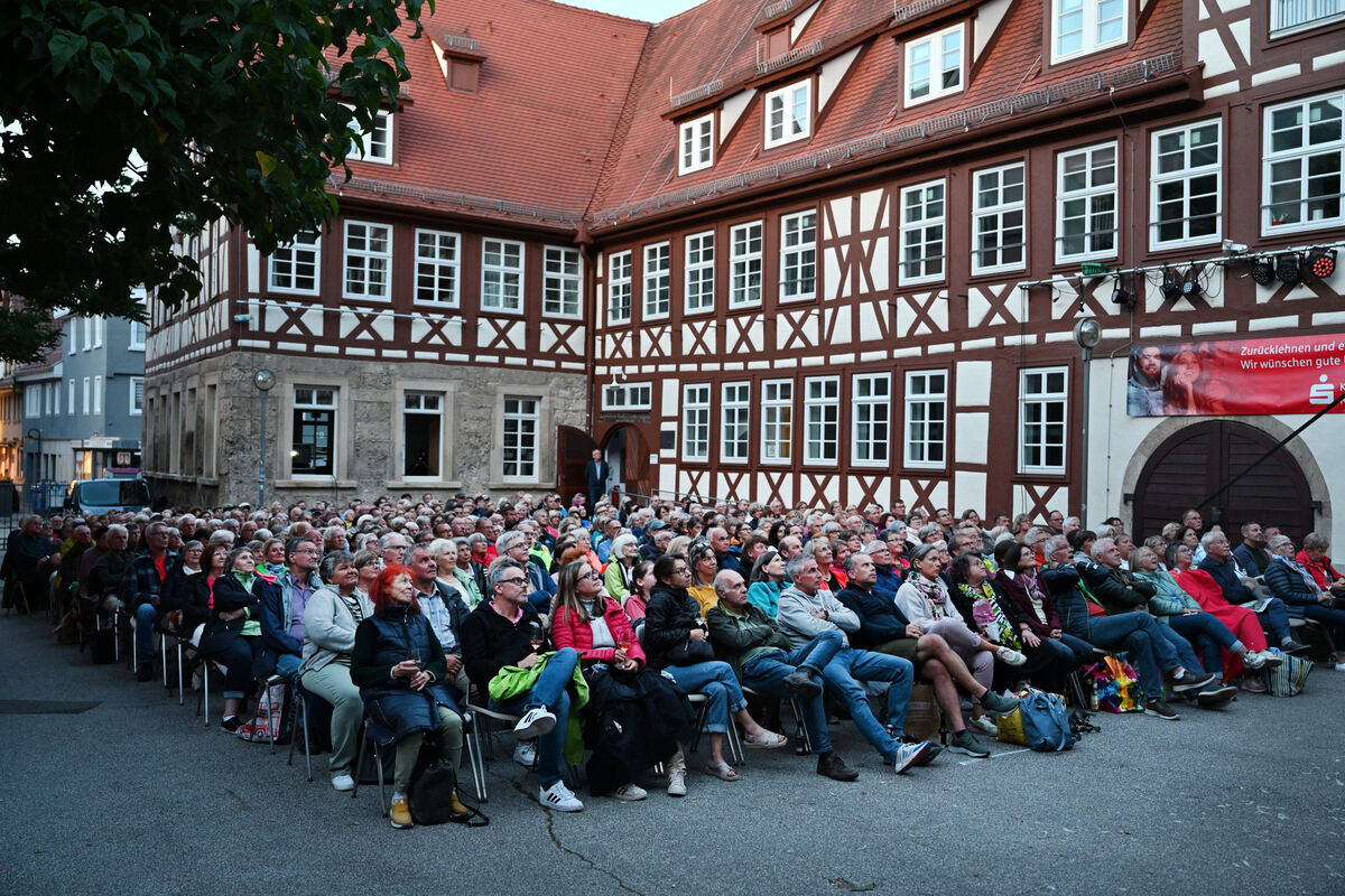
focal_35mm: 33
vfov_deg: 40.0
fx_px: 1233
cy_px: 448
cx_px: 672
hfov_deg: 57.2
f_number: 3.2
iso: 1600
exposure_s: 1/30
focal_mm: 33
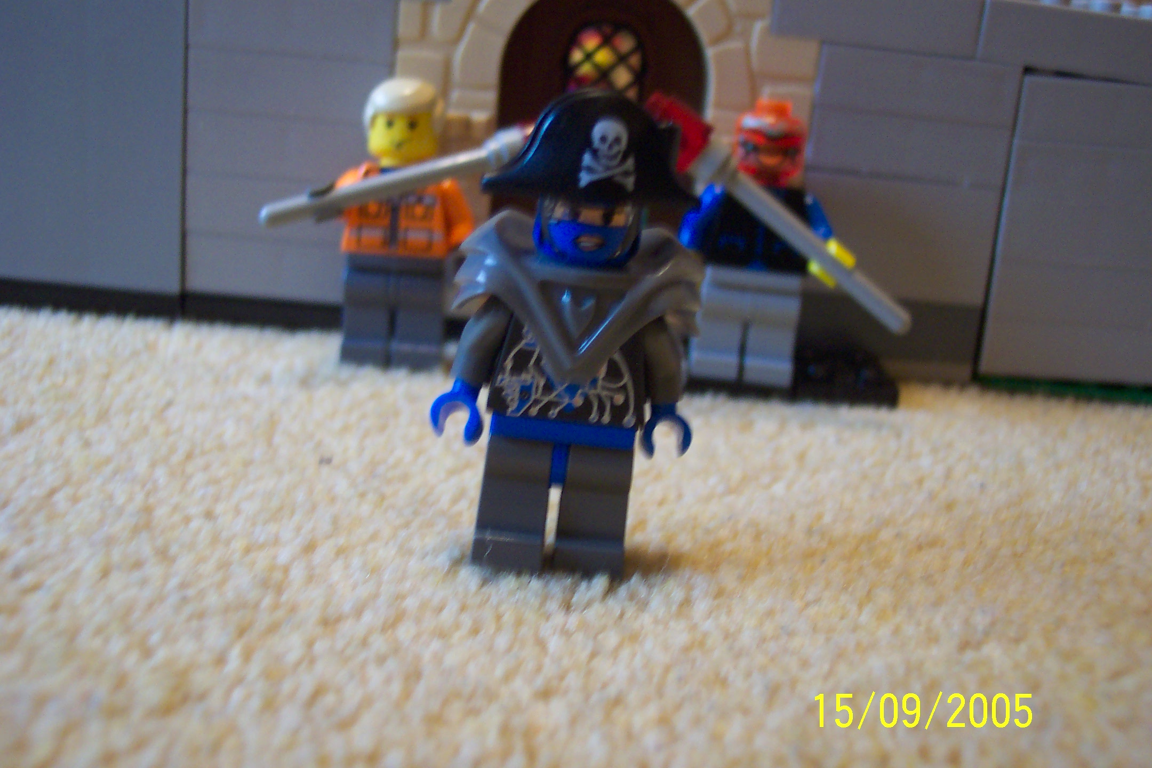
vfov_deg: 35.1
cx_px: 576
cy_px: 384
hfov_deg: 50.7
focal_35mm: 38
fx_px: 1216
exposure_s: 1/8
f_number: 2.8
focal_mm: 8
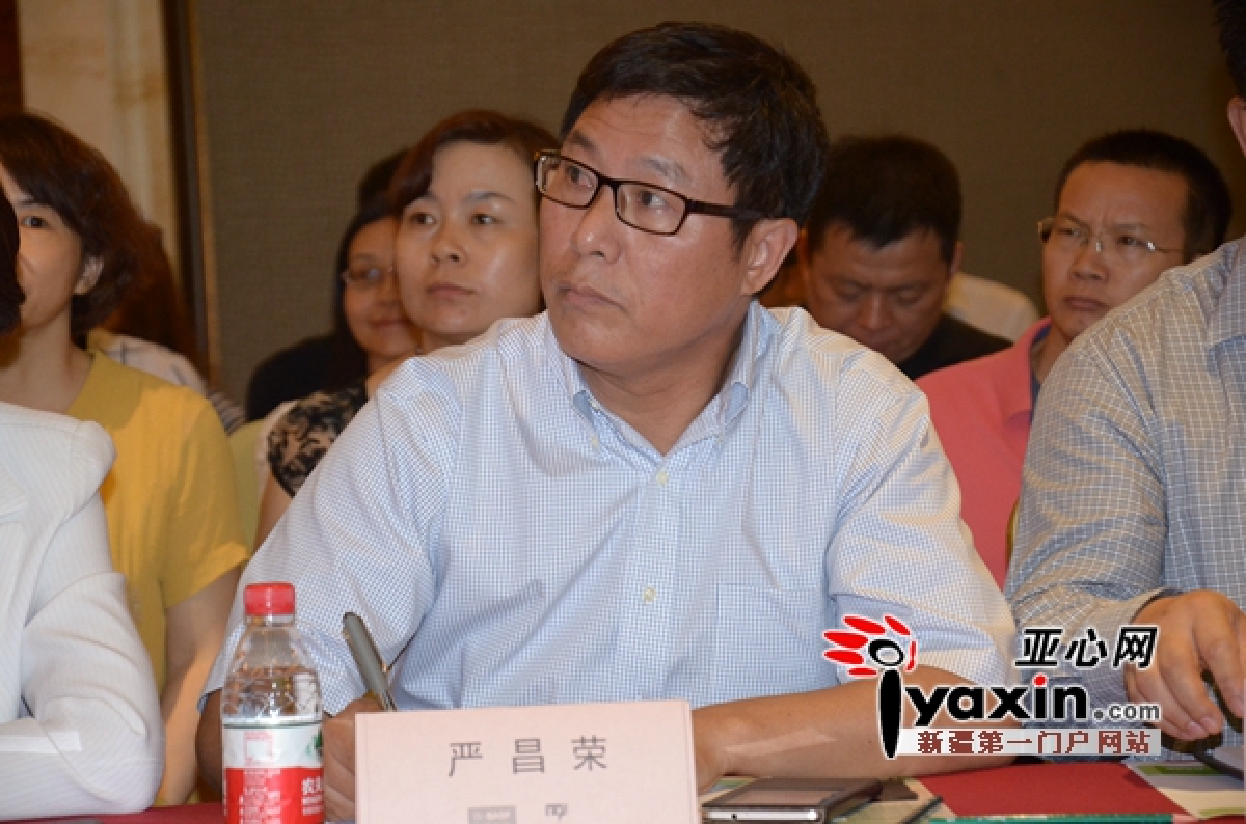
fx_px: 4402
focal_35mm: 128
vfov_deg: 10.7
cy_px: 412
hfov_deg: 16.1
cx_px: 623
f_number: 5.6
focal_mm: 85
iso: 1600
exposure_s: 1/60
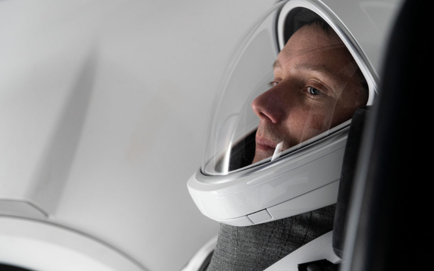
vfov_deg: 18.3
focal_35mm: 71
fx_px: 840
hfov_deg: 29.0
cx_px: 213
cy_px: 128
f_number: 2.8
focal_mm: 67
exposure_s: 1/125
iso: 3200
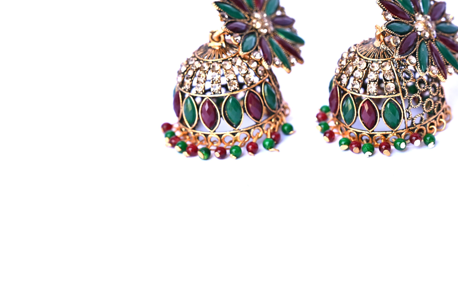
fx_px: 1348
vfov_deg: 12.9
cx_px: 326
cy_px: 88
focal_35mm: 106
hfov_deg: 19.2
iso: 125
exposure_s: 1/200
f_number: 5.6
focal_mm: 70
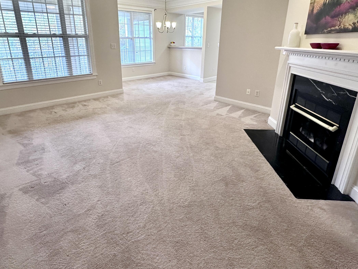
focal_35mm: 20
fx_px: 207
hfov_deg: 81.5
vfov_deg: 65.2
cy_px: 105
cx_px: 161
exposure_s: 1/120
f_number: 2.2
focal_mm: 2.22
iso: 200
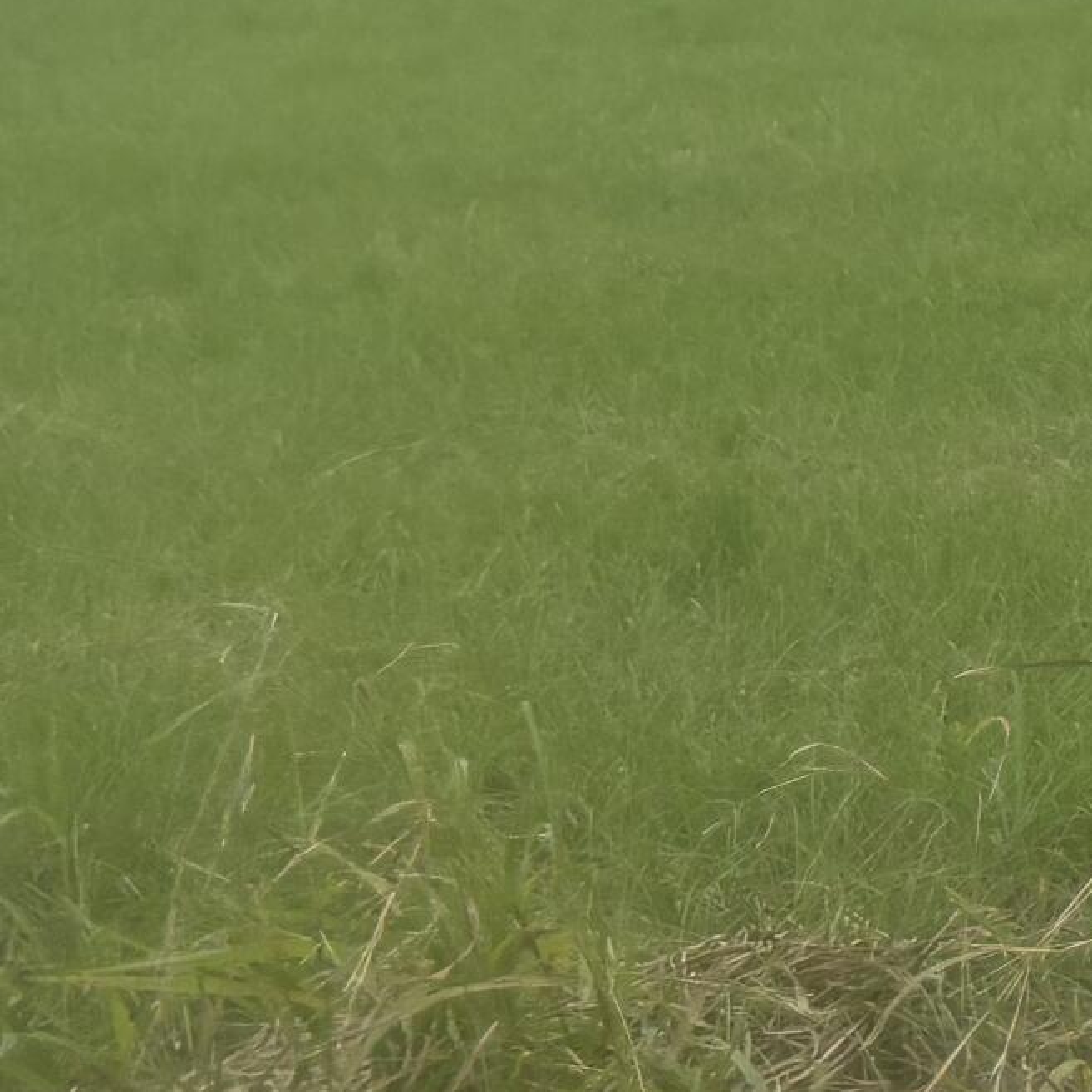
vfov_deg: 15.9
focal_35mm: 105
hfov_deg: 15.1
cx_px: 1749
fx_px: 3747
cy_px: -216
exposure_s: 1/5076
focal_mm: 5.96
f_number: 1.6
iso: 50
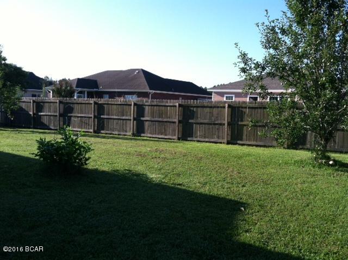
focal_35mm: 35
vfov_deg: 40.6
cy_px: 130
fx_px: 351
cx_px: 174
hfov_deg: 52.7
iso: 80
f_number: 2.8
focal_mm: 3.85
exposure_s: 1/500
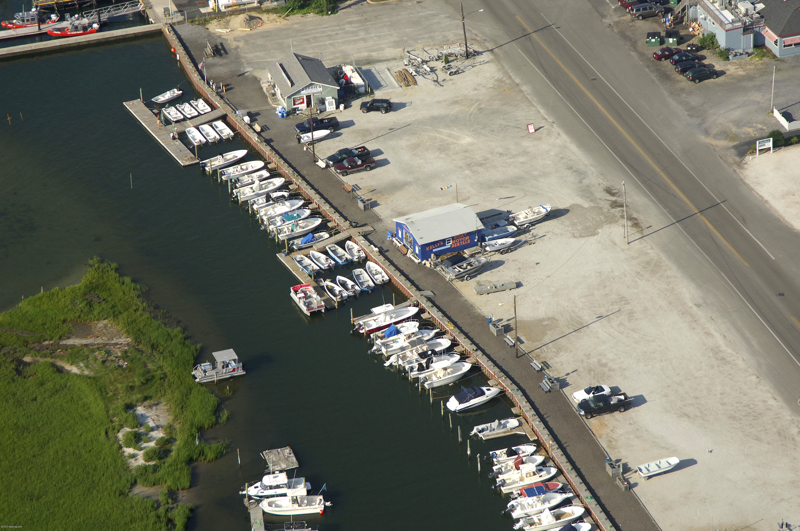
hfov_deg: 15.2
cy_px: 266
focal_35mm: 135
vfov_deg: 10.1
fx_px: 2996
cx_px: 400
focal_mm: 90
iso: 400
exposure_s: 1/1000
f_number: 7.1
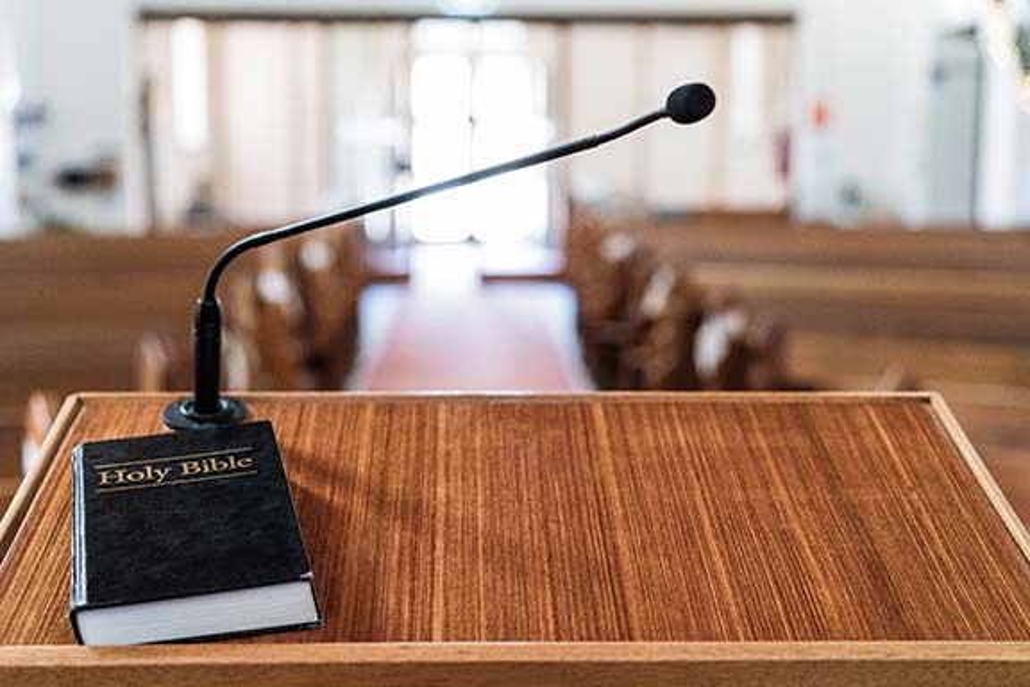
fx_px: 1573
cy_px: 344
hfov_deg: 36.2
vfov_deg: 24.6
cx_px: 515
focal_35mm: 55
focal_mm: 55
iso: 5000
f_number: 2.8
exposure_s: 1/200
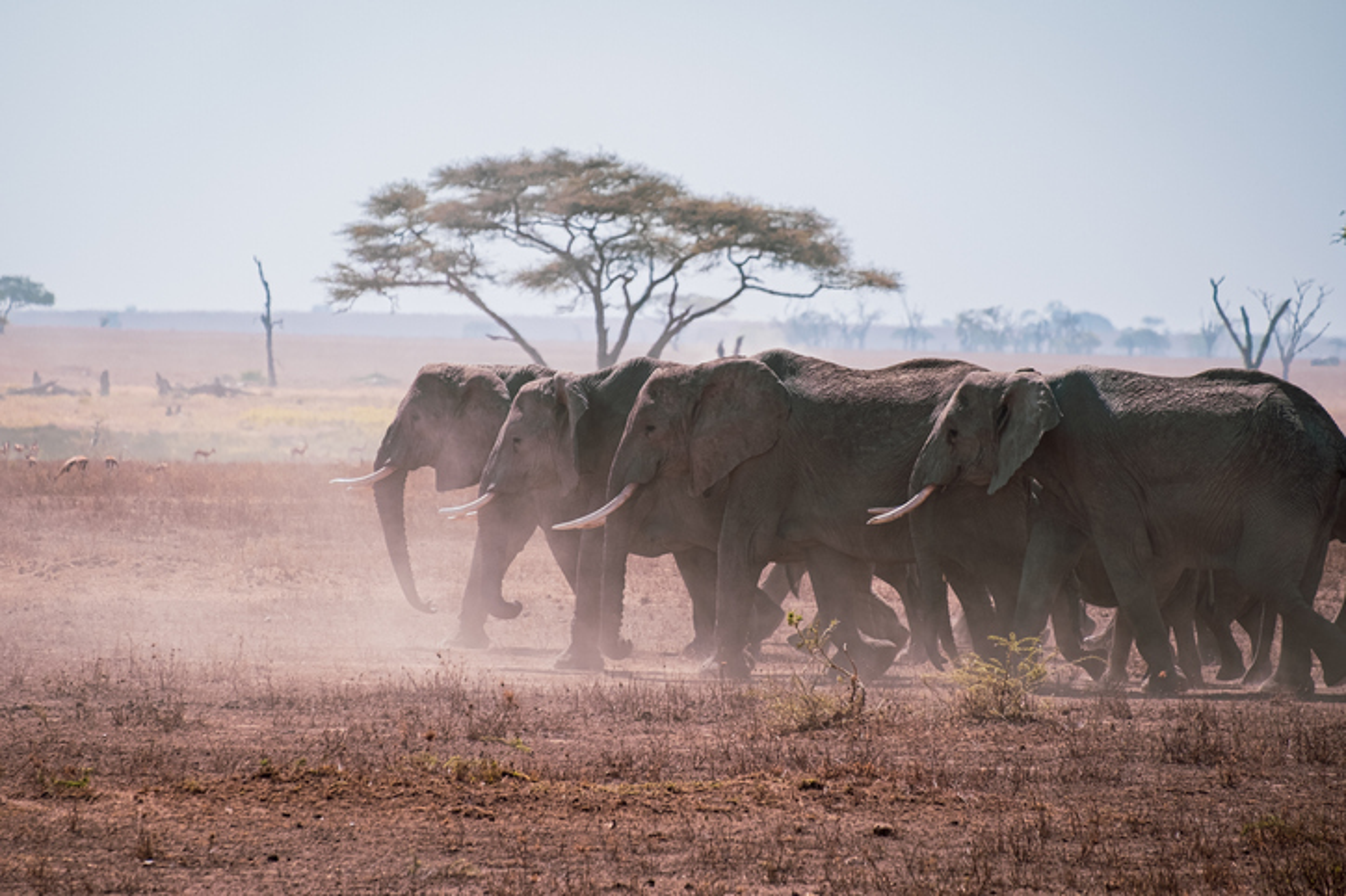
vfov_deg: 4.6
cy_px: 448
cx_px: 673
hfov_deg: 6.9
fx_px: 11211
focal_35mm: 300
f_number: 5.6
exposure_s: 1/680
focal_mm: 200
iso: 400
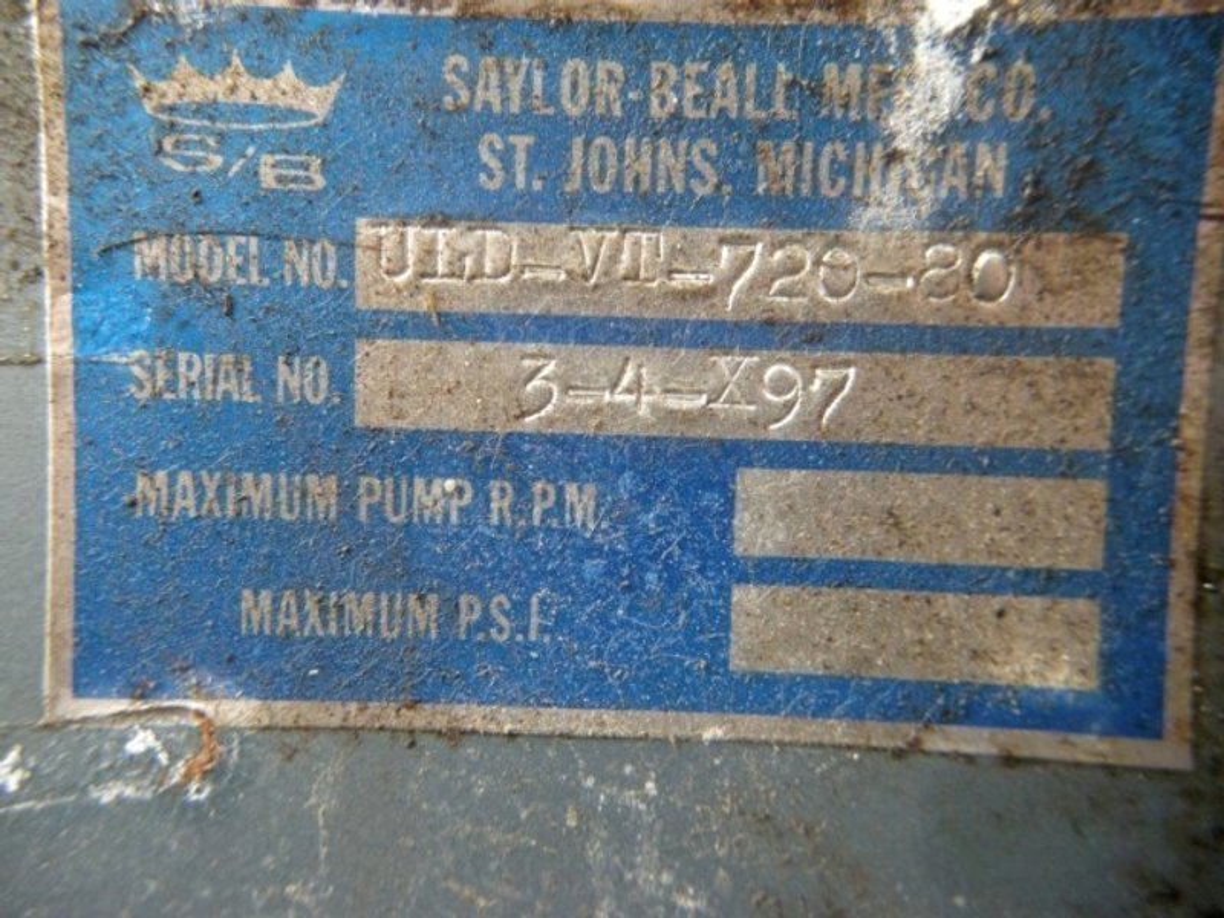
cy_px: 459
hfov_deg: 52.6
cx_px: 612
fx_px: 1238
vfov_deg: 40.7
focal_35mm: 35
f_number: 2.7
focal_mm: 7.5
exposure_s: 1/17
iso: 400
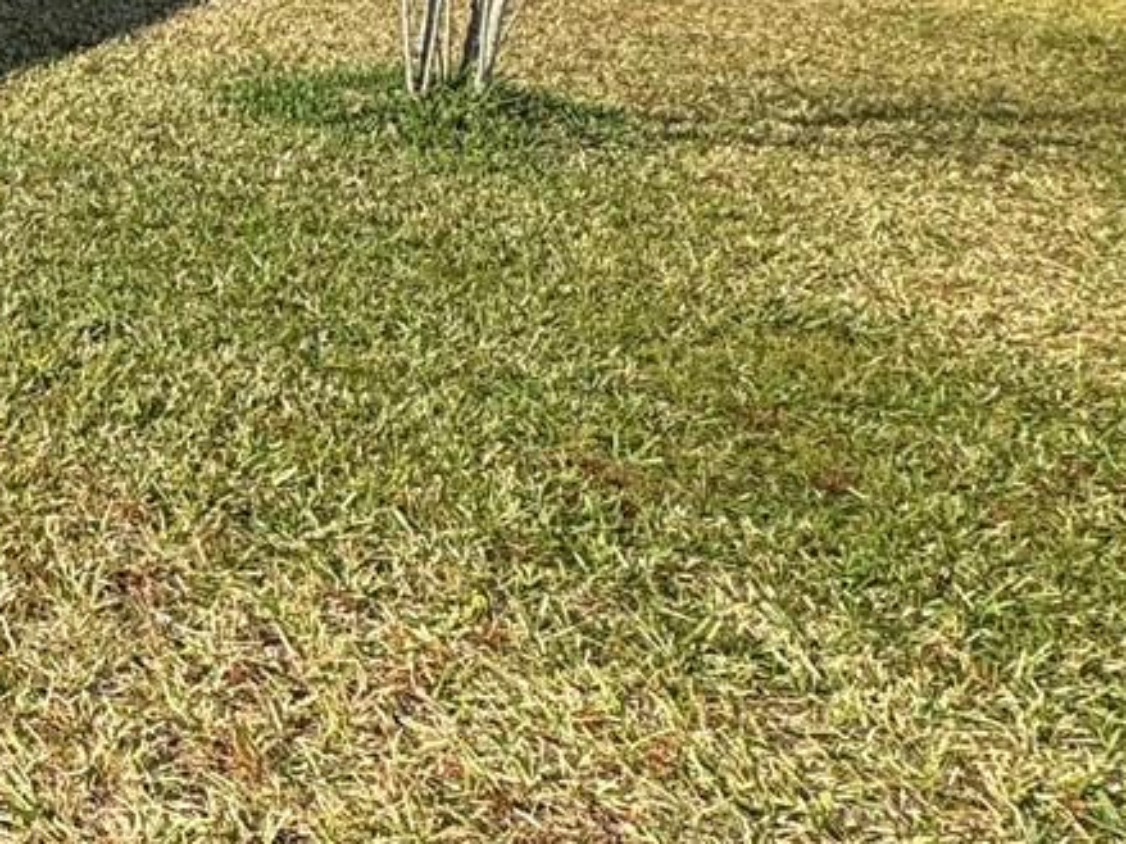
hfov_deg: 25.6
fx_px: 1658
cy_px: 18
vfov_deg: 27.1
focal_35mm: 51
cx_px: -649
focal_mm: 2.22
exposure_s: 1/1006
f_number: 2.2
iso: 40
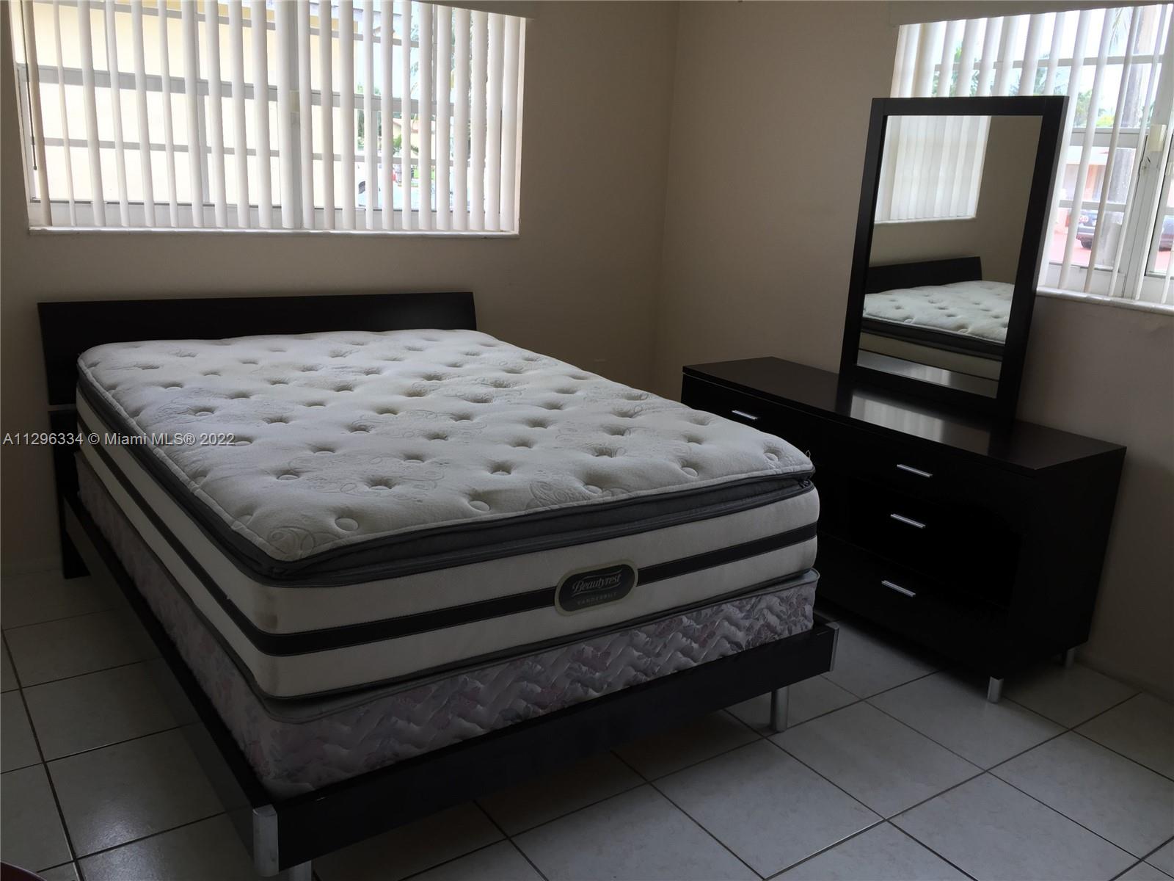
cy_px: 440
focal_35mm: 29
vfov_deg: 48.2
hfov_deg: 61.7
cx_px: 587
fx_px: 984
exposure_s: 1/120
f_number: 2.2
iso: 40
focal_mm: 4.15
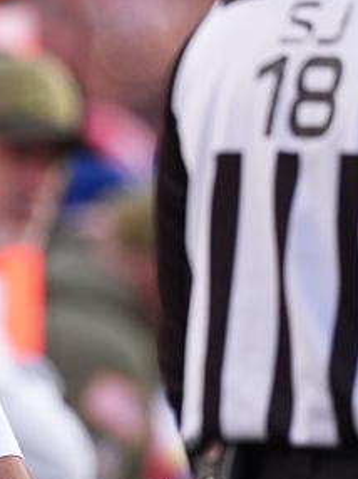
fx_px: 42839
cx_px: -55
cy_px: 207
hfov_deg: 0.5
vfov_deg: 0.6
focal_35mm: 3102
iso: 1250
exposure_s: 1/1600
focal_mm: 600
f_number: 4
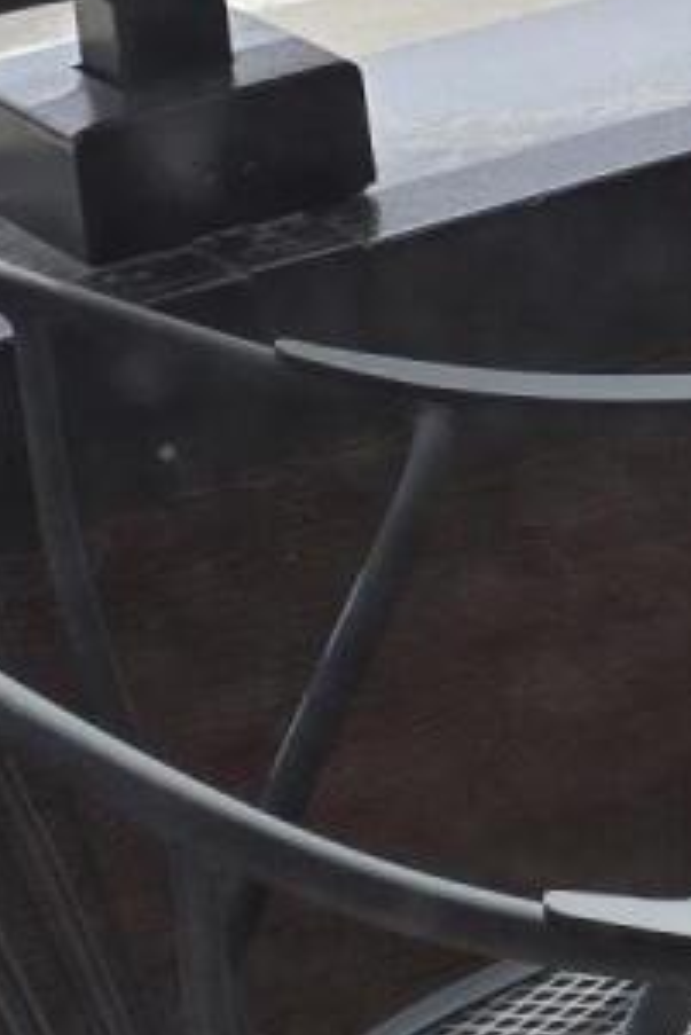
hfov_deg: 7.9
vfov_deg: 12.6
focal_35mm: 159
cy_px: -251
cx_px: 1781
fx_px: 4572
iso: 80
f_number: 1.7
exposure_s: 1/3059
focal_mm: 6.3
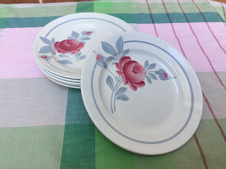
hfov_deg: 58.4
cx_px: 113
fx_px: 202
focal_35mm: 31
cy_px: 84
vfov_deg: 45.4
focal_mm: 3.3
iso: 25
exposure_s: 1/105
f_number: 2.4
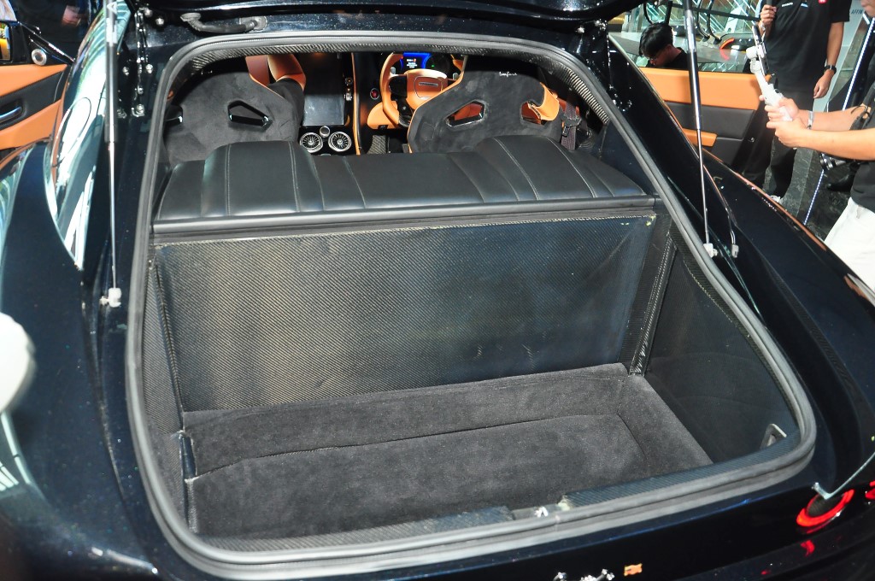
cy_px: 290
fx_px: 655
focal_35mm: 27
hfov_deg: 67.4
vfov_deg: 47.8
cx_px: 438
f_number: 3.5
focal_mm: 18
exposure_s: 1/25
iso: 1000
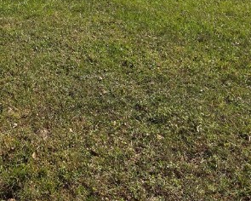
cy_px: -88
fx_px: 579
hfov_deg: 24.0
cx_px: 41
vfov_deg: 17.9
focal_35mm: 78
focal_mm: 5.4
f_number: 1.8
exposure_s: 1/7599
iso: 80
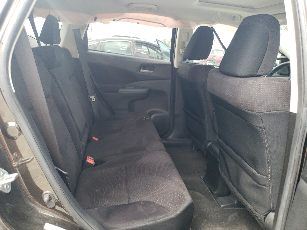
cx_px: 154
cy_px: 115
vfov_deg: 53.1
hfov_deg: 67.3
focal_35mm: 26
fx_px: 231
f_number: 1.5
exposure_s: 1/143
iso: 50
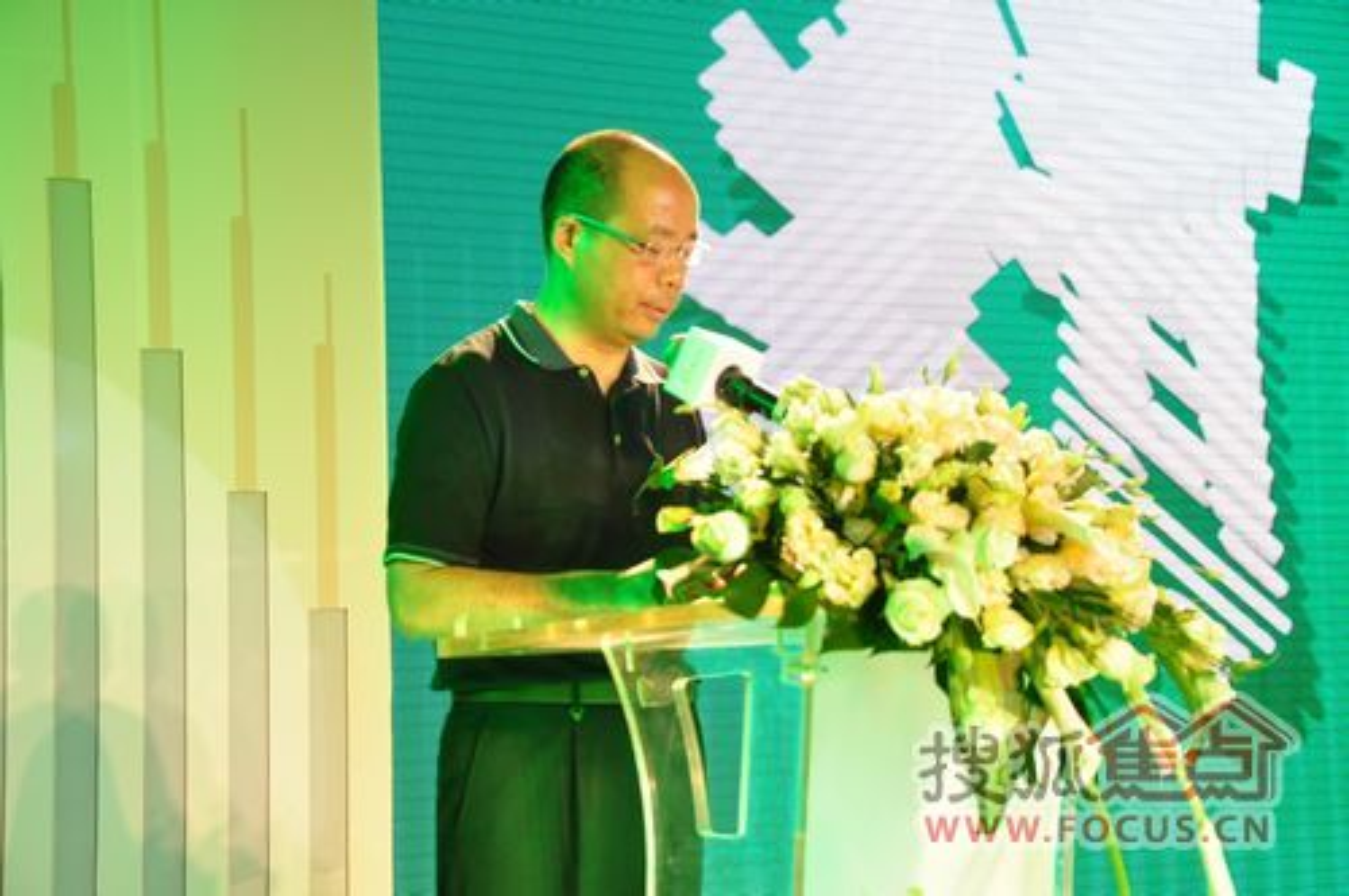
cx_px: 674
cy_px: 448
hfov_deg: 31.9
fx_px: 2358
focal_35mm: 63
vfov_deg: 21.5
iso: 1000
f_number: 5.6
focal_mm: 42
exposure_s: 1/125
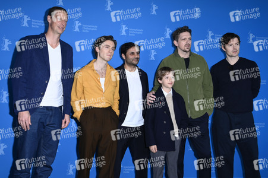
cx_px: 134
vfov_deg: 31.8
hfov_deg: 46.4
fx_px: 312
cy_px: 89
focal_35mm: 42
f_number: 5.6
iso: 640
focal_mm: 42
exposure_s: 1/250
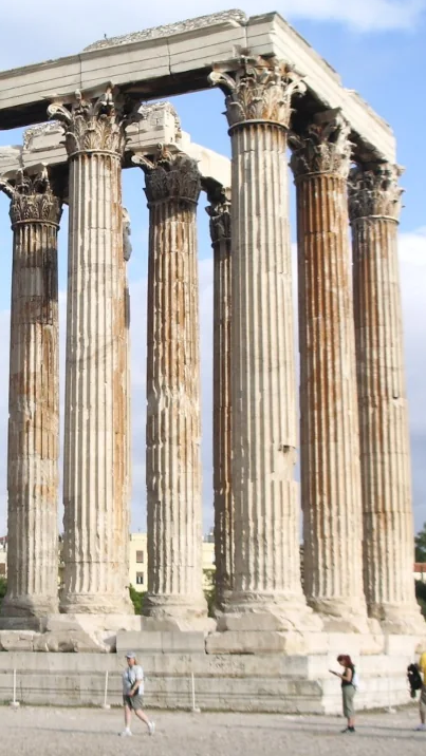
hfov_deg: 16.3
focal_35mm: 73
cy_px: 377
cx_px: 34
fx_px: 1465
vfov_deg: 29.0
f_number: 5
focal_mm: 8.2
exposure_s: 1/250
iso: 50
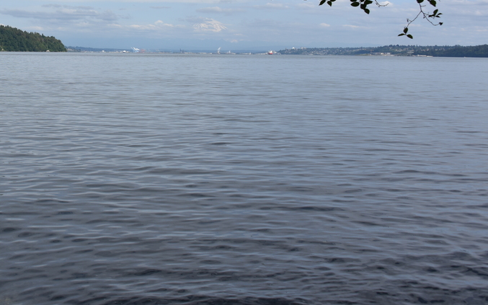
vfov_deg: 23.6
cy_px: 57
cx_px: 66
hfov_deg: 35.7
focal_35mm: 54
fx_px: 718
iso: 100
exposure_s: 1/320
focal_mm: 28
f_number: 9
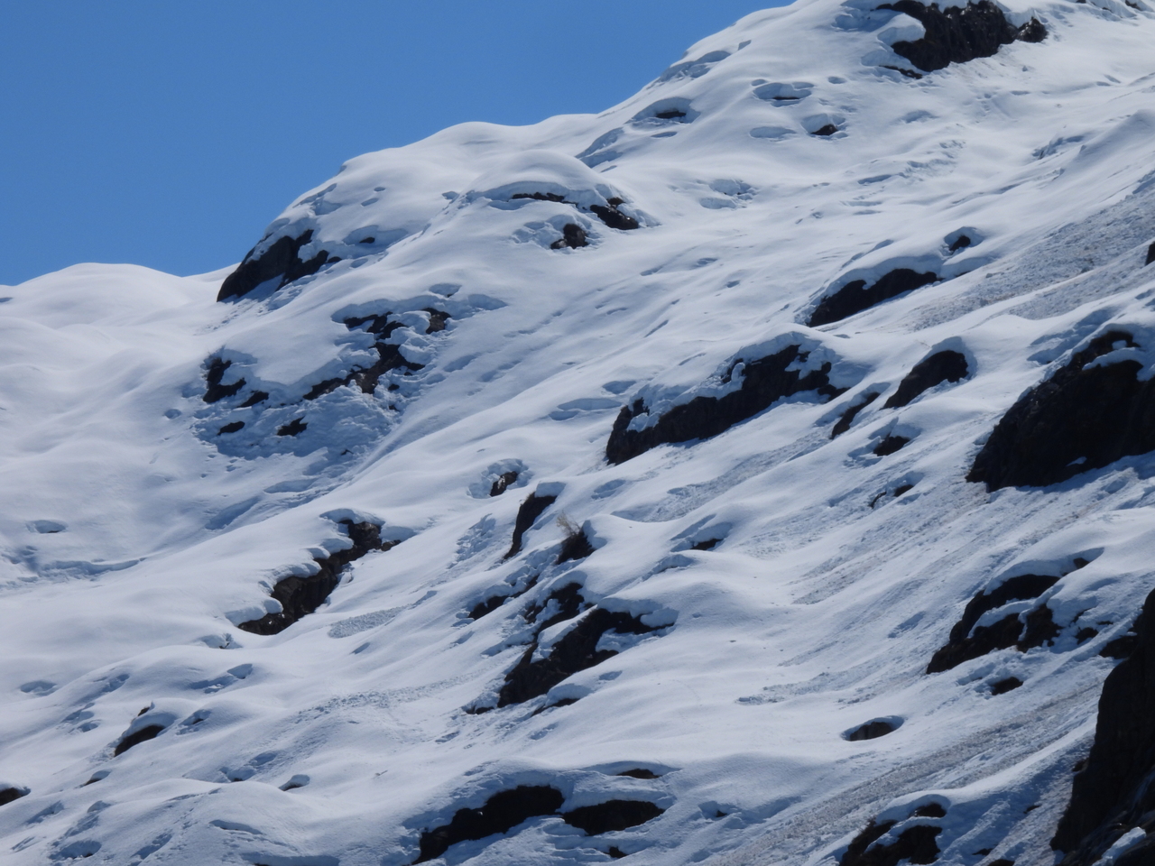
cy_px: 433
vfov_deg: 5.0
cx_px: 578
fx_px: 10010
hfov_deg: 6.6
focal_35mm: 300
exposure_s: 1/1600
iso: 100
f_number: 7.1
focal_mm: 53.5
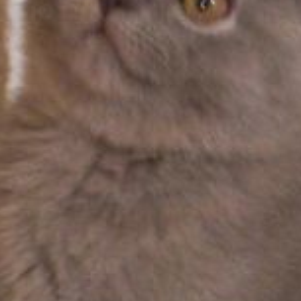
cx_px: 134
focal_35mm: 88
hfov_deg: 19.7
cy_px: 179
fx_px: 866
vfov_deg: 19.7
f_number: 3.1
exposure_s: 1/8
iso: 800
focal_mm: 6.3
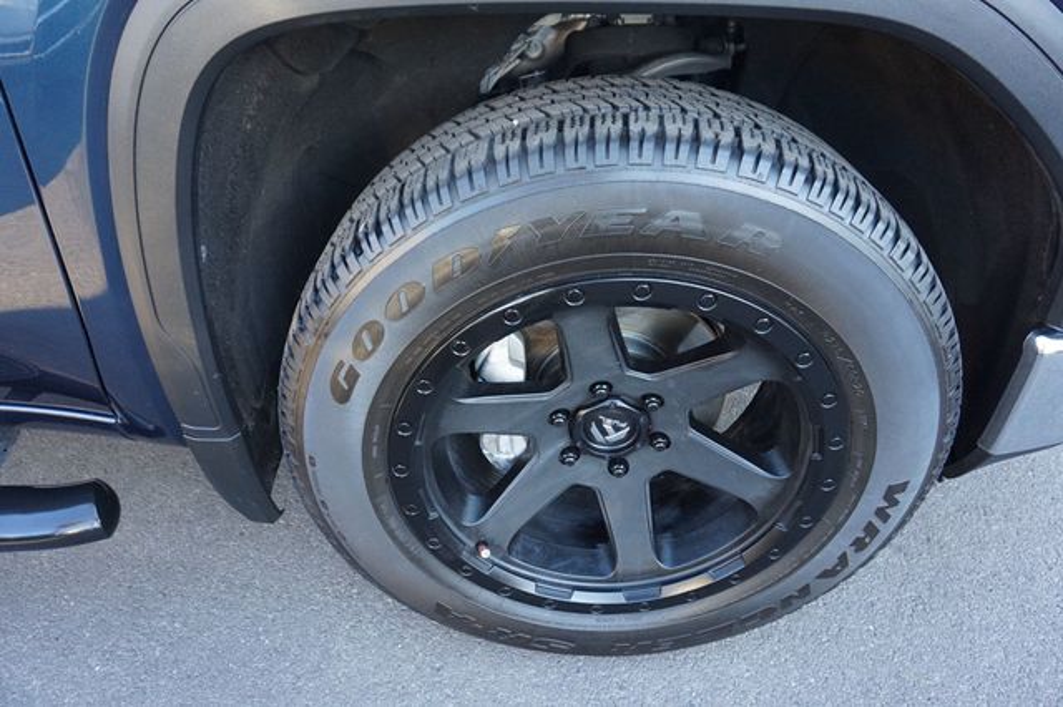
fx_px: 708
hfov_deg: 73.8
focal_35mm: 24
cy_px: 354
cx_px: 532
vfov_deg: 53.1
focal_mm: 16
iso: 1000
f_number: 4
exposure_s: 1/160
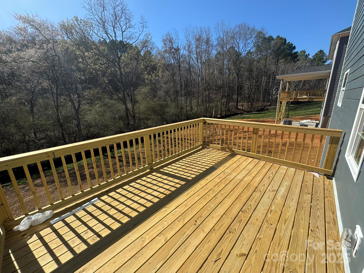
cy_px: 136
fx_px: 147
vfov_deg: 85.7
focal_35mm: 14
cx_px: 182
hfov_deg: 102.1
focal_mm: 2.22
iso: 50
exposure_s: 1/1395
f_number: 2.2
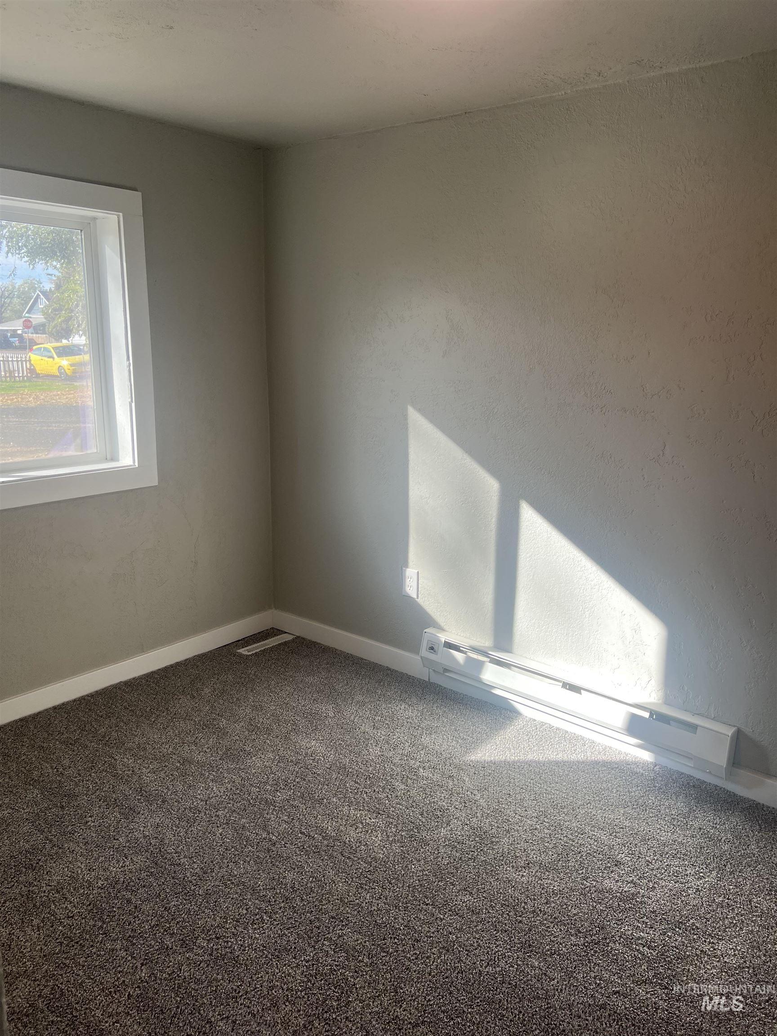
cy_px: 518
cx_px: 388
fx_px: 778
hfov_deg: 53.1
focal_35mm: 26
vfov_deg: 67.3
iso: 50
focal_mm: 5.7
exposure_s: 1/342
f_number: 1.5
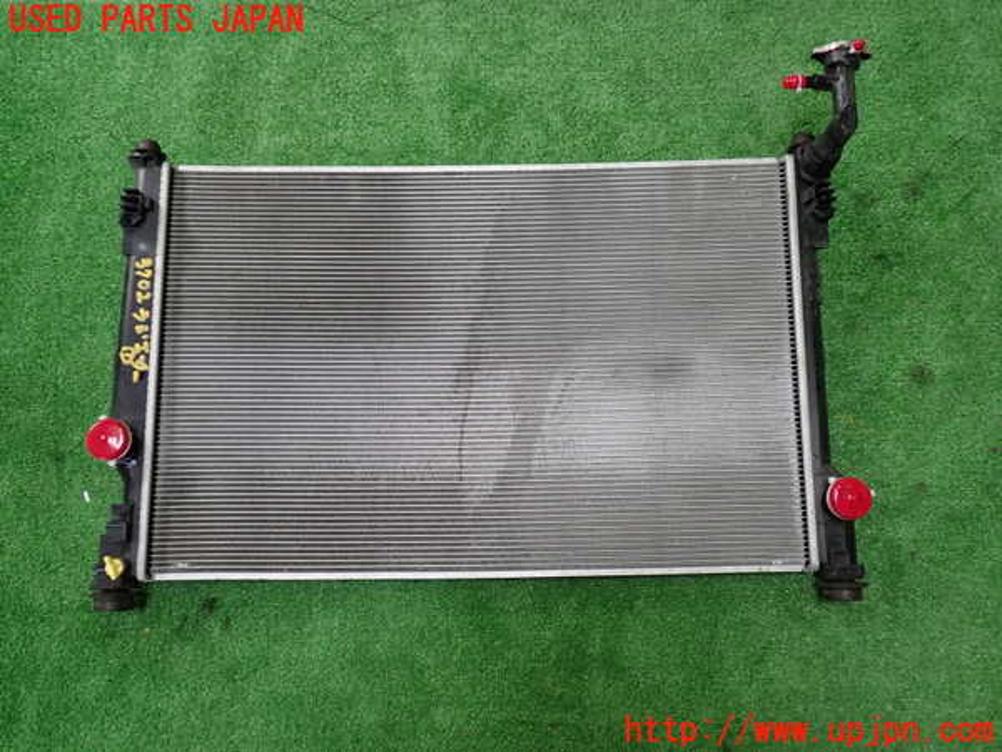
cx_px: 501
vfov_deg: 46.8
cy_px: 376
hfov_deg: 60.0
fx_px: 868
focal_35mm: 30
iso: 160
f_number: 2.3
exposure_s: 1/60
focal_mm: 5.4
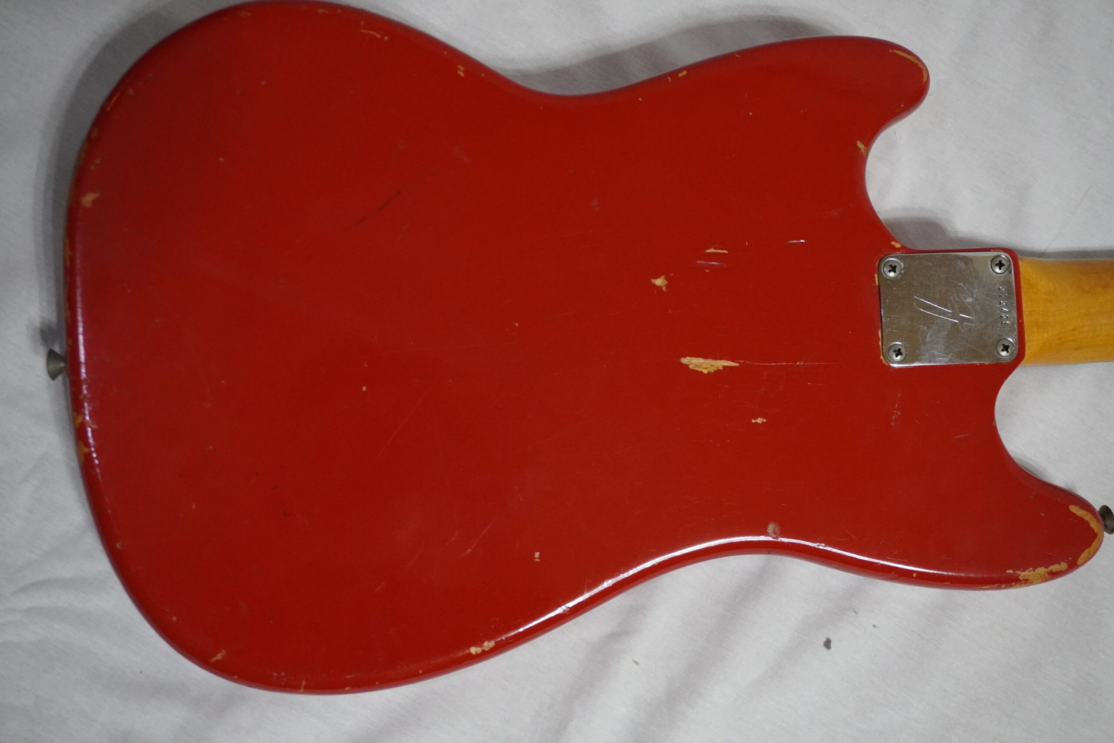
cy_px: 372
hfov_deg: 46.4
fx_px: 1300
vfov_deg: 31.9
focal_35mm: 42
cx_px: 557
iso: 4000
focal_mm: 28
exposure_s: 1/160
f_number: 4.5
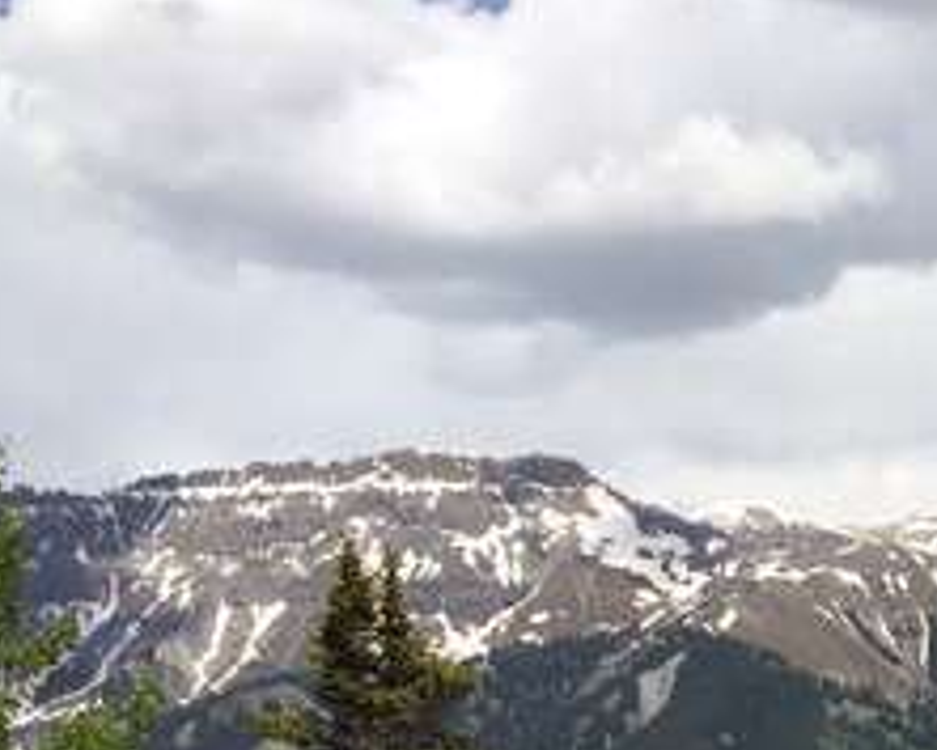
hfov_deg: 16.1
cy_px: 919
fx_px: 2941
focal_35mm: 106
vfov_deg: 14.1
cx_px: 1526
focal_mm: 4.12
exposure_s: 1/3731
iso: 32
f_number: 2.2
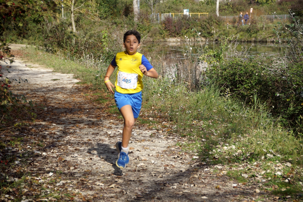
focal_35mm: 135
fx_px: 1137
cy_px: 101
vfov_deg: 10.2
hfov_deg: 15.2
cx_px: 152
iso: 100
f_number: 5.6
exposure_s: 1/320
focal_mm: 90
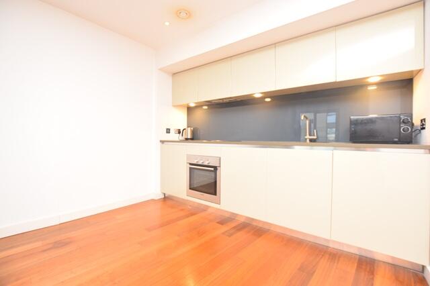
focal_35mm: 15
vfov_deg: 77.3
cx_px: 215
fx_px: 179
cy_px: 143
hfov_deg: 100.4
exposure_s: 1/80
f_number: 4.5
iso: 800
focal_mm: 10
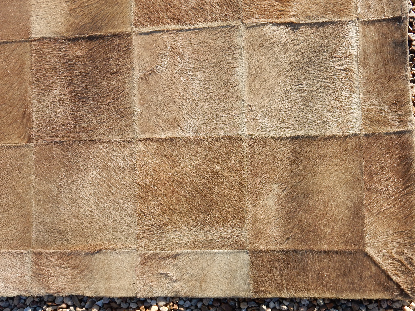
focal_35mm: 36
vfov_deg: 39.7
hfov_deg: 51.4
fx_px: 432
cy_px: 156
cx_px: 208
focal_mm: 6.4
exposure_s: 1/320
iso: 125
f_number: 4
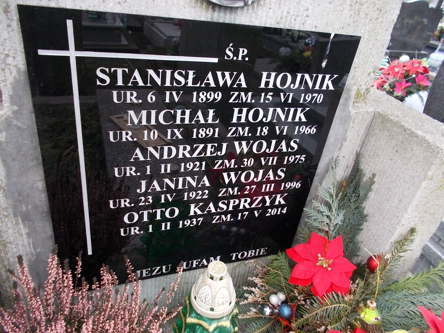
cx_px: 222
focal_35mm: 26
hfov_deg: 67.3
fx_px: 333
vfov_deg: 53.1
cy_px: 166
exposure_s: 1/60
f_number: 3.2
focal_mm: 4.6
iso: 80
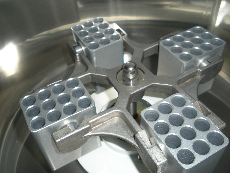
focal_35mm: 36
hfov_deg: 51.4
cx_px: 115
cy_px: 86
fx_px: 239
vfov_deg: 39.7
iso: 64
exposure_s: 1/60
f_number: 3.5
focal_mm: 6.3
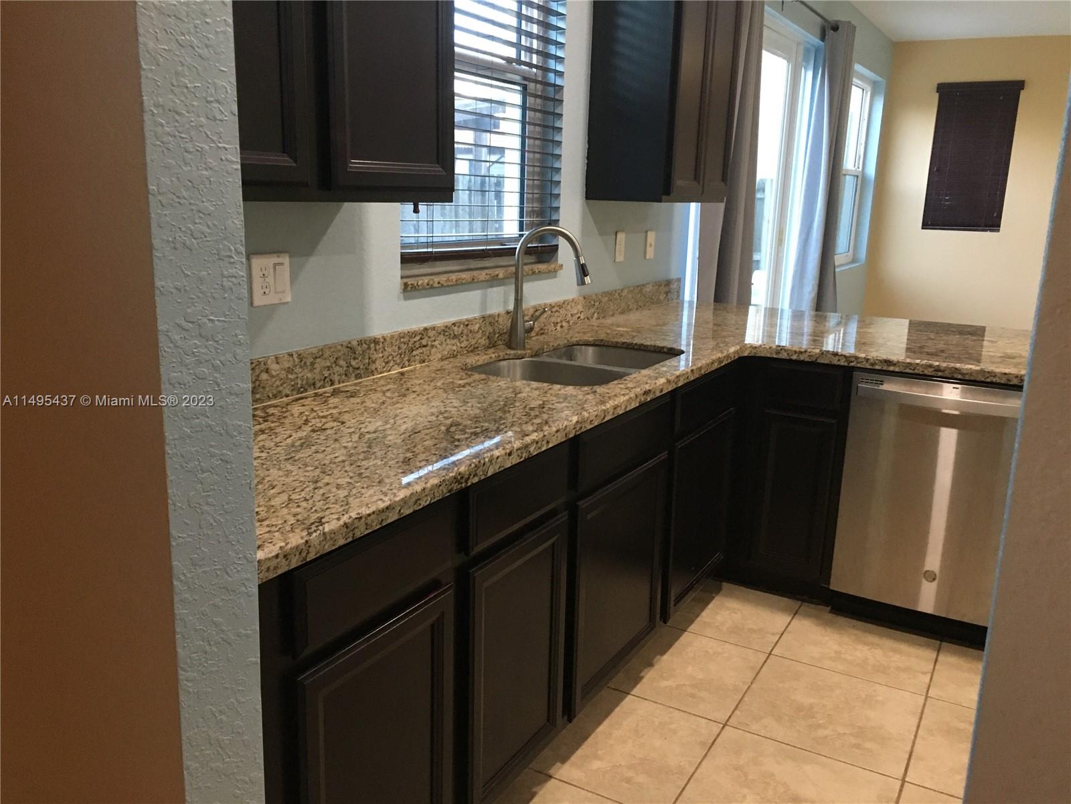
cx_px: 536
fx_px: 897
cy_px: 402
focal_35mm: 29
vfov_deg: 48.2
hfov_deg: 61.7
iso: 160
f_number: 2.2
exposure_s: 1/30
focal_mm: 4.15
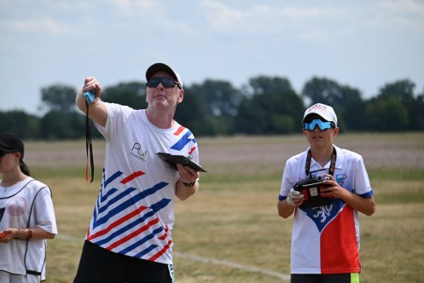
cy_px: 142
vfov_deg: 6.6
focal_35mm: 210
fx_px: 2475
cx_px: 212
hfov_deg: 9.8
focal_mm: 210
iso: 640
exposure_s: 1/5000
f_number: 5.6
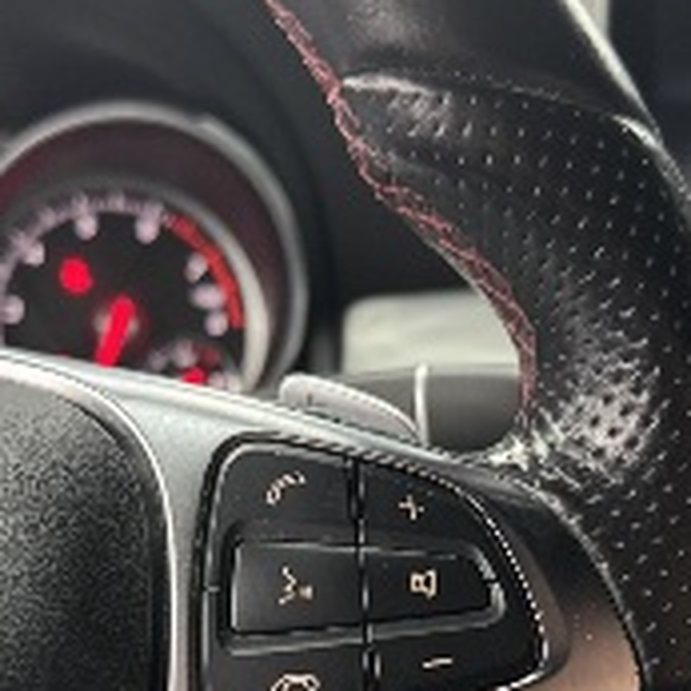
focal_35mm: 51
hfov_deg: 33.4
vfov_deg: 32.3
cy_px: 575
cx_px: 375
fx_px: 1152
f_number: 1.78
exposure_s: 1/51
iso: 800
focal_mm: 6.76
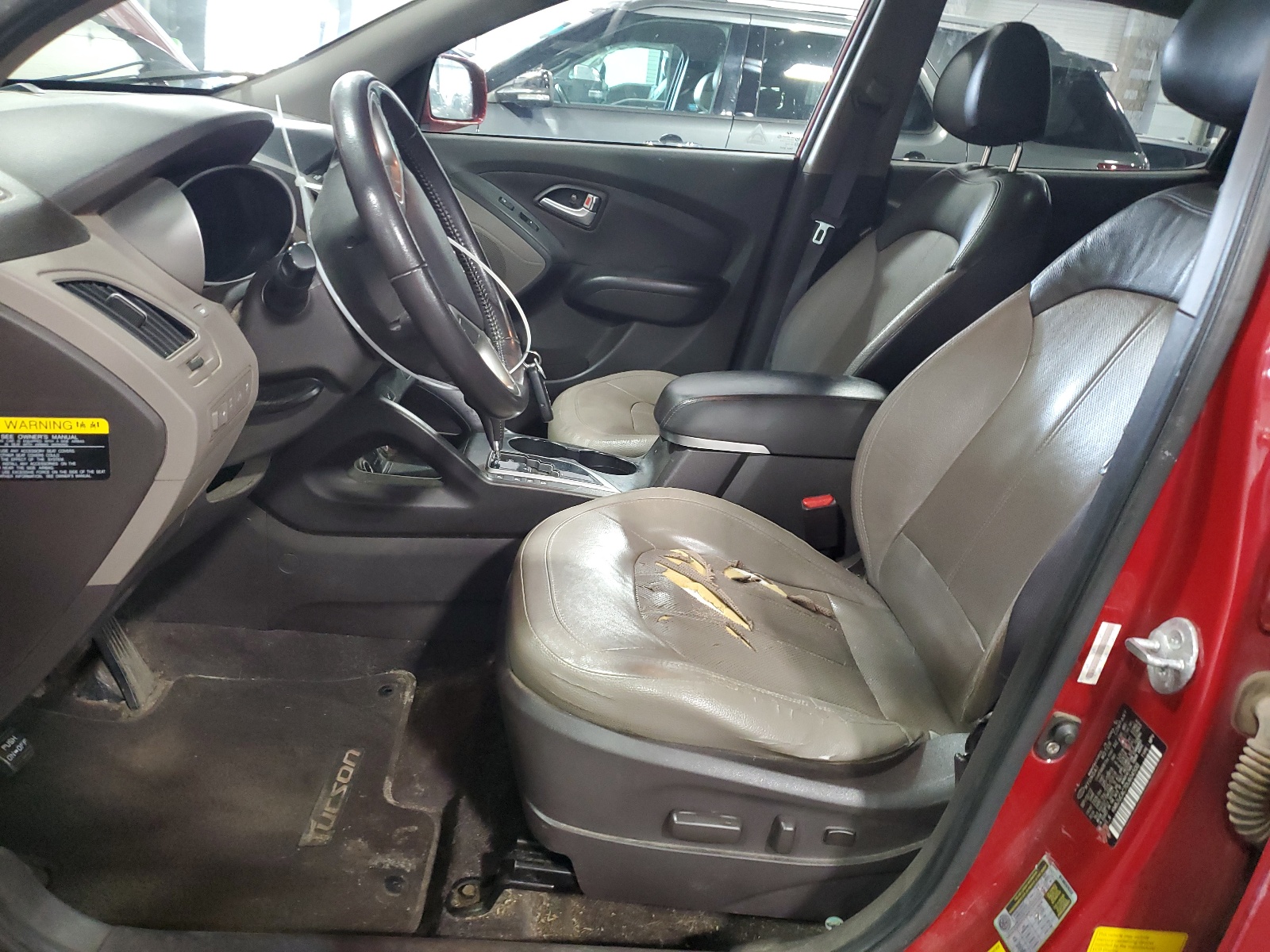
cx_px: 635
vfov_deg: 53.1
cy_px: 476
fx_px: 954
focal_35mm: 26
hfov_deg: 67.3
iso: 318
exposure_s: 1/30
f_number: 1.5
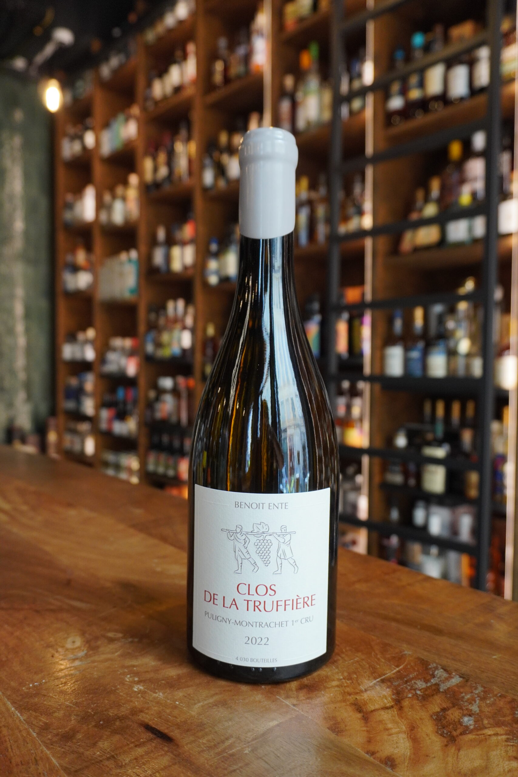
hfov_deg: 45.7
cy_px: 388
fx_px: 615
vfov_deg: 64.6
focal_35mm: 28
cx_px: 259
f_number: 4.5
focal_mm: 19
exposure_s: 1/200
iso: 1000
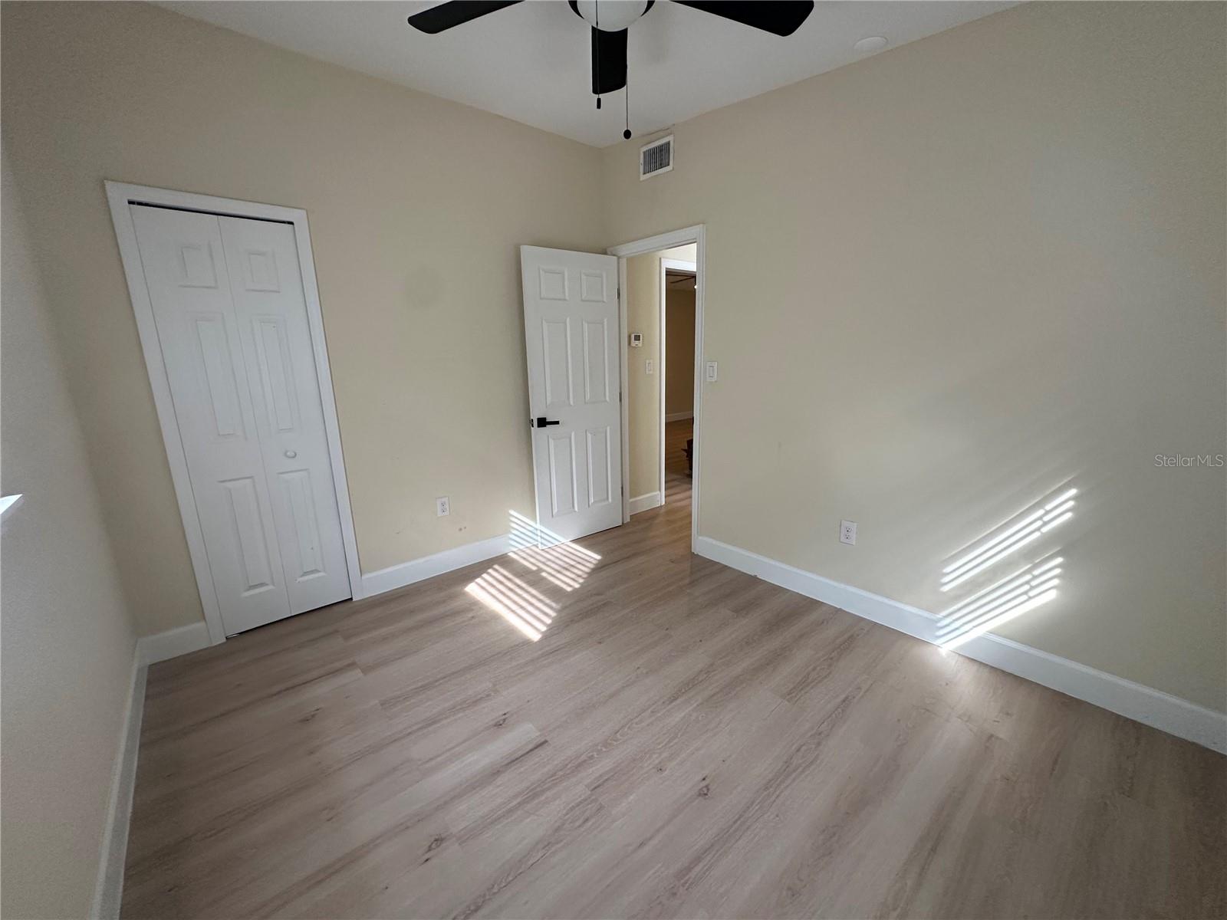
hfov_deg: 102.1
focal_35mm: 14
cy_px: 460
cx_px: 614
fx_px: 496
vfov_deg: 85.7
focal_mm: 2.22
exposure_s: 1/120
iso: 200
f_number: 2.2
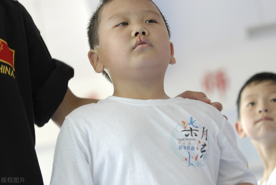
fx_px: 863
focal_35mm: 112
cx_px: 138
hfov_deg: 18.2
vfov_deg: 12.2
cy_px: 92
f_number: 3.2
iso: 320
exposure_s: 1/125
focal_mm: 75
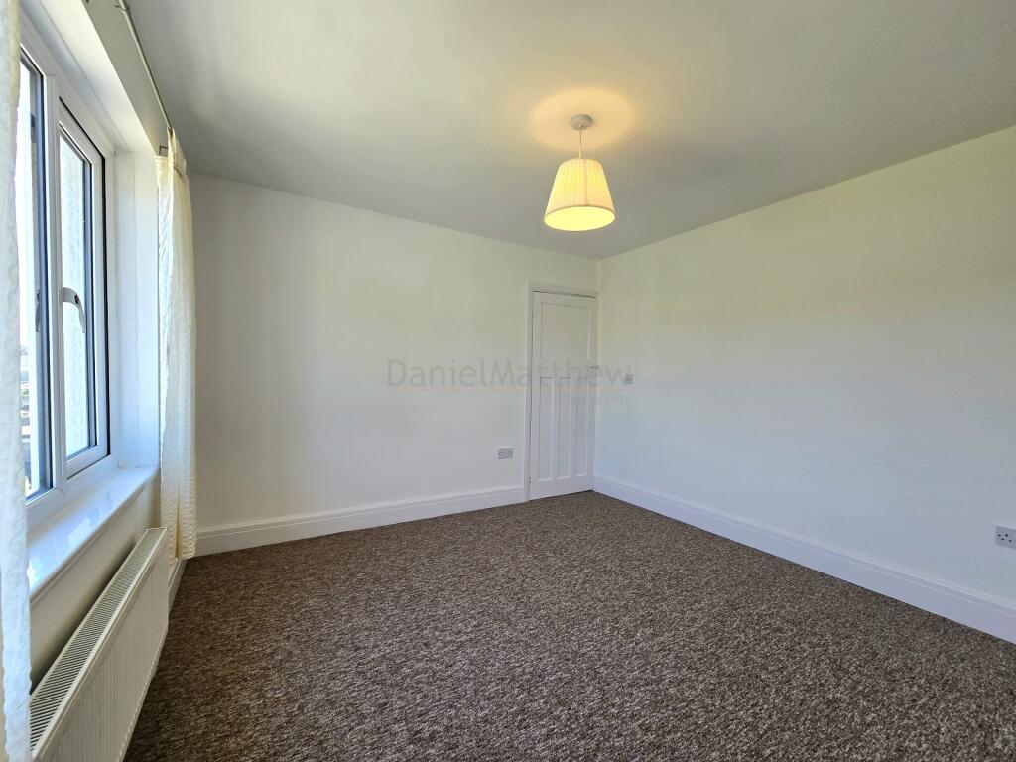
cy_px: 381
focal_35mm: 13
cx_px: 508
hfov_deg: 106.2
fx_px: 382
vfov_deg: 89.9
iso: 50
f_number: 2.2
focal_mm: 2.2
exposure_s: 1/141
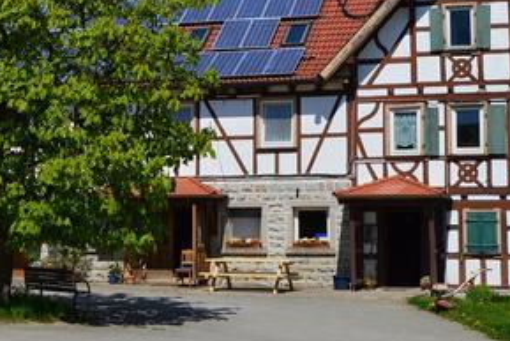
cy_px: 57
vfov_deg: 16.7
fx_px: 1148
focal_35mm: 81
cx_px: 215
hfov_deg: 25.0
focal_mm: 26
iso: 200
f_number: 11
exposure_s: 1/500
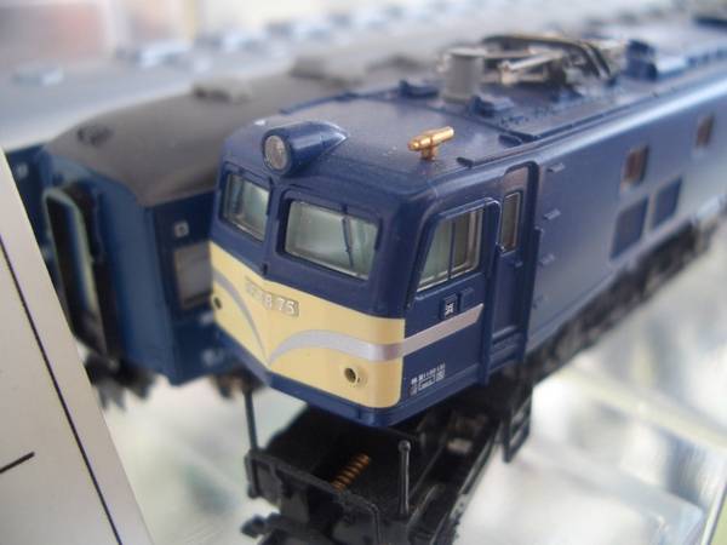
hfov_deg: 52.6
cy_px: 272
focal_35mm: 35
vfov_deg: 40.7
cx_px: 364
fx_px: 735
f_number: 2.6
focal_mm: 5.8
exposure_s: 1/20
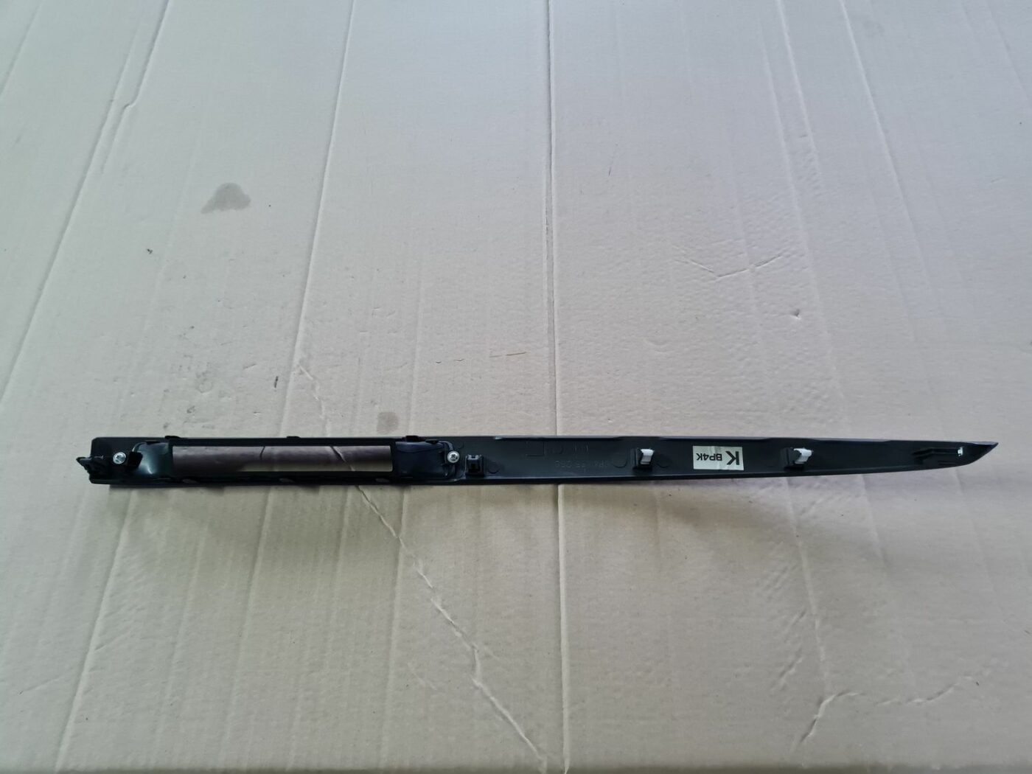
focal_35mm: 26
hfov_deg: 67.3
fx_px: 775
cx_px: 516
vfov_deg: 53.1
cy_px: 387
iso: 640
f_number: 1.8
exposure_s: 1/50
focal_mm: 5.4
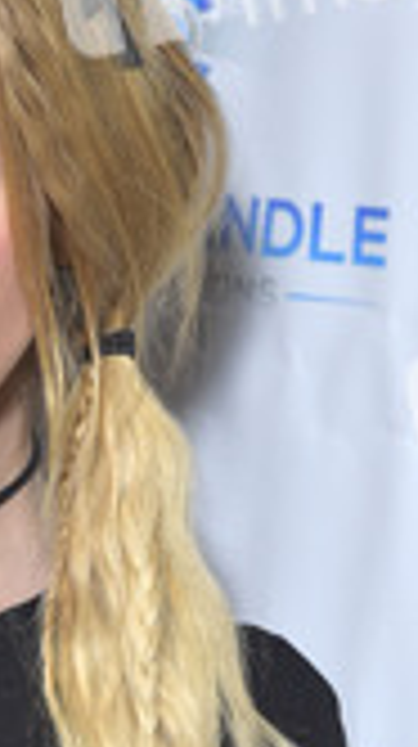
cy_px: 626
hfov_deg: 6.1
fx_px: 3894
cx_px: -128
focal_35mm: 197
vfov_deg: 10.9
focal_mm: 78
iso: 1250
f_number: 6.3
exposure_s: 1/250
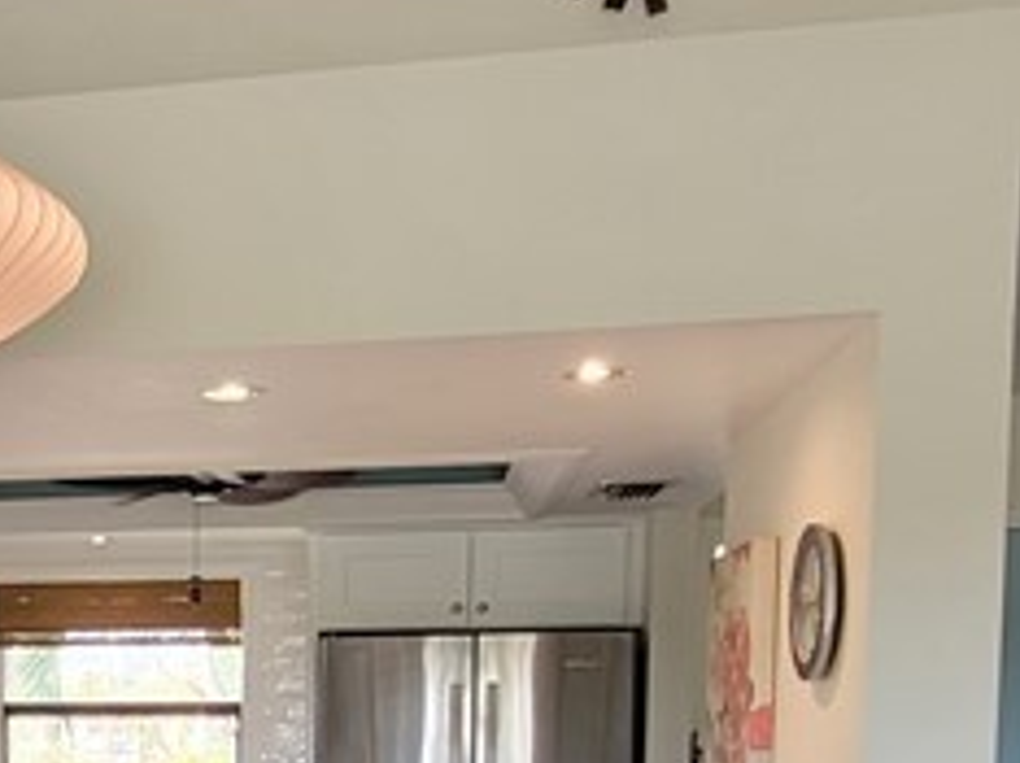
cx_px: -22
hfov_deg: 31.1
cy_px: 850
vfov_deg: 23.9
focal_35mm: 57
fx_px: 1678
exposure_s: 1/60
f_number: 2.2
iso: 80
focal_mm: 1.74
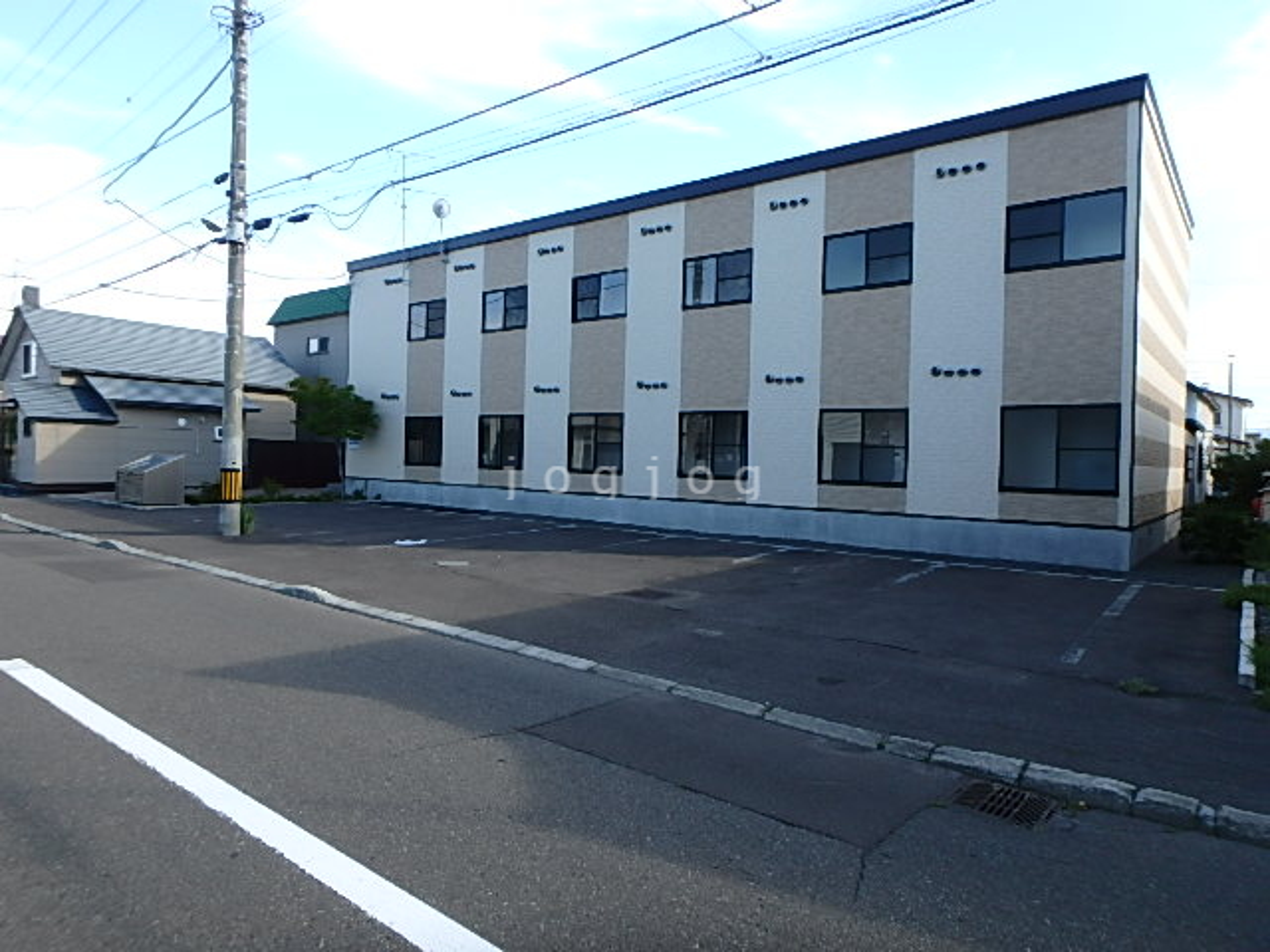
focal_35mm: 21
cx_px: 635
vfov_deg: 63.4
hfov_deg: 79.0
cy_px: 476
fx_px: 770
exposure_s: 1/250
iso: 125
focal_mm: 3.7
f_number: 3.5
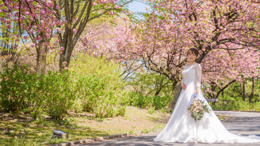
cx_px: 158
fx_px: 531
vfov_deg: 15.6
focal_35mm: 77
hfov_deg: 27.5
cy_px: 36
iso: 100
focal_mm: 55
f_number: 2.8
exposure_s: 1/1600
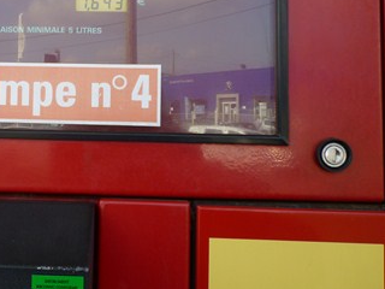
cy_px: 71
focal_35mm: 58
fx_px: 645
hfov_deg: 32.1
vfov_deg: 24.9
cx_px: 63
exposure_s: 1/160
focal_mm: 5.2
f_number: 3.3
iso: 80
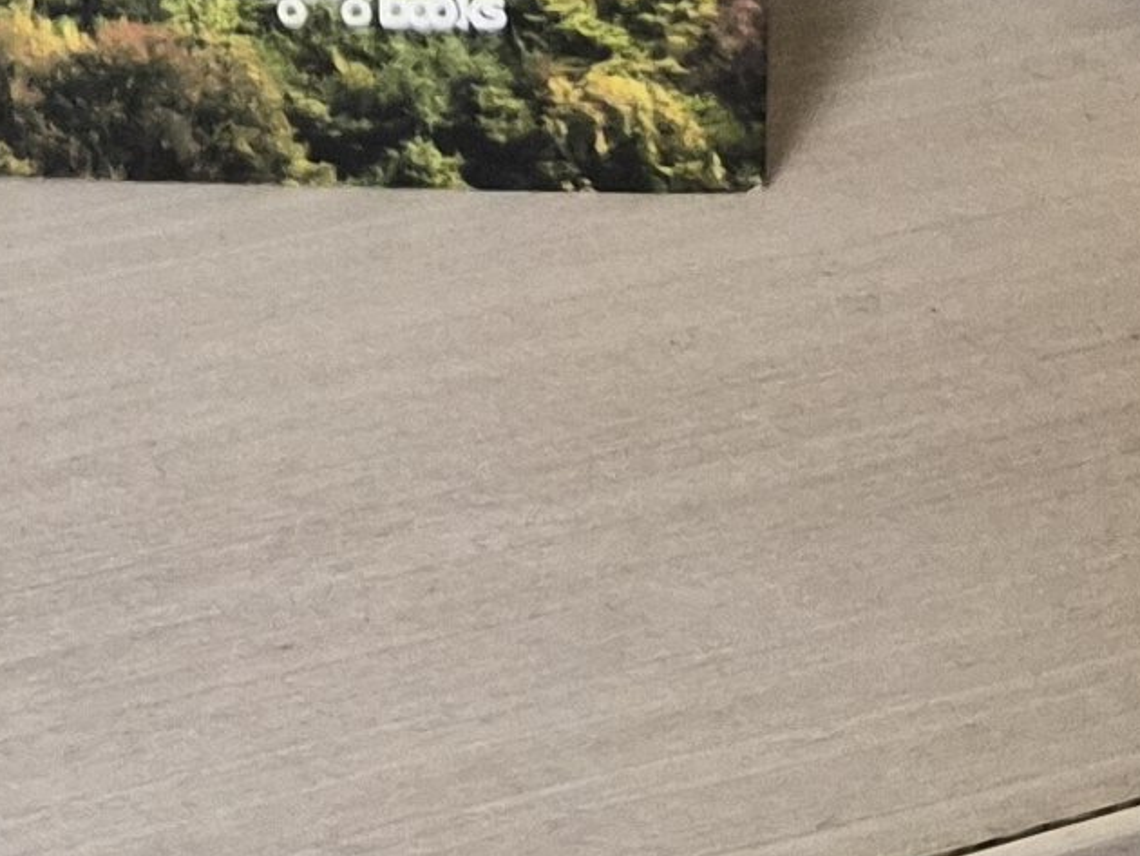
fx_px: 4810
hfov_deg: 13.0
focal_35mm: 146
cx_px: -369
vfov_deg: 8.6
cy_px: -1622
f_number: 1.8
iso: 500
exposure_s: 1/120
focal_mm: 5.4
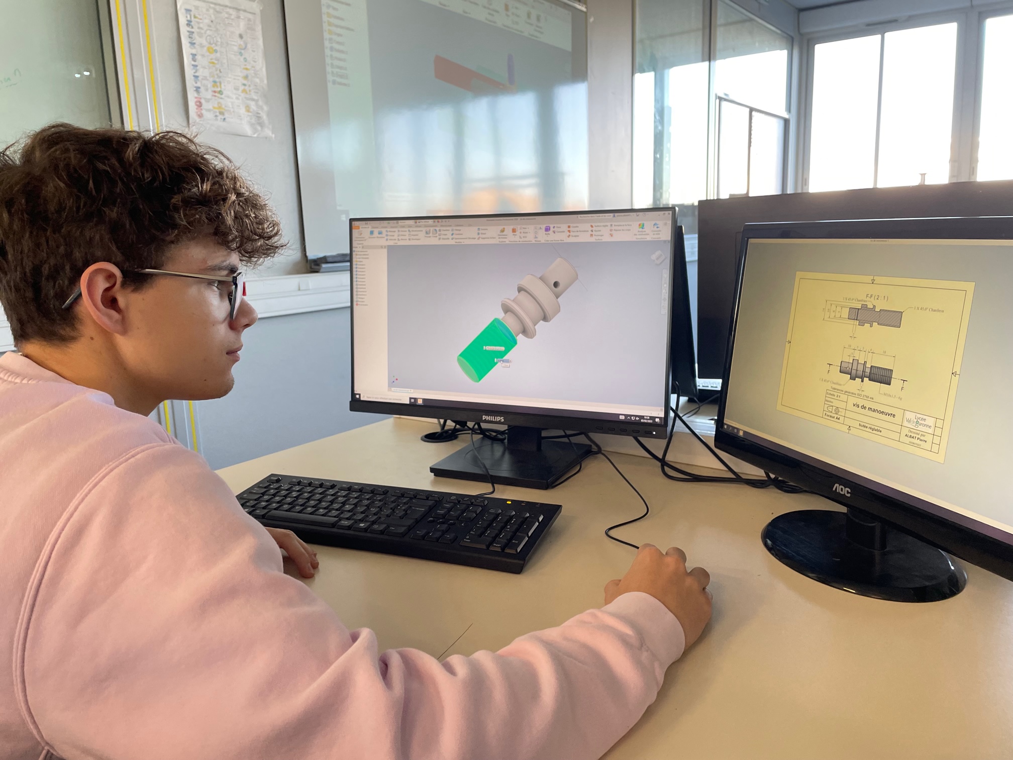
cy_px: 380
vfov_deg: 53.1
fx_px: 761
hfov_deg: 67.3
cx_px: 506
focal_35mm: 26
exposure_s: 1/120
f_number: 1.6
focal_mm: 4.2
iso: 125
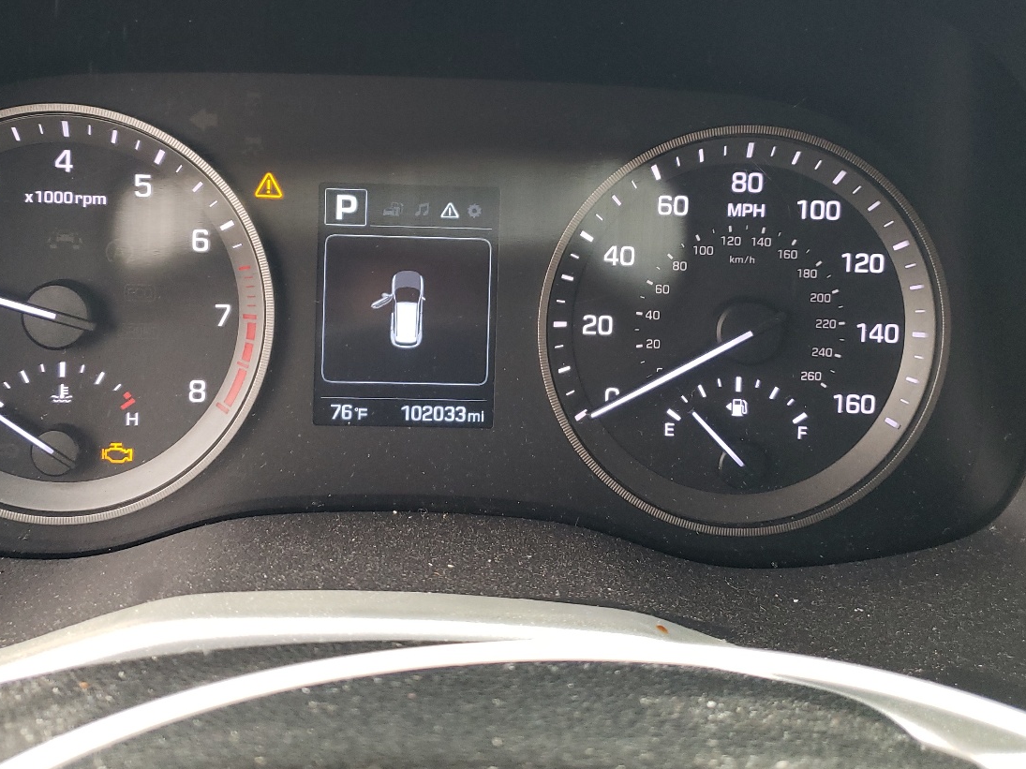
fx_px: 1126
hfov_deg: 48.8
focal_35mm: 38
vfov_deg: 37.1
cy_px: 224
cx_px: 438
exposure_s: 1/60.2
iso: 126
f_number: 1.5
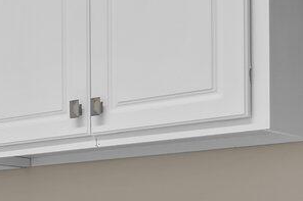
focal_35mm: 97
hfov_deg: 17.1
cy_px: 261
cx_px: -251
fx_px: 816
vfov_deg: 13.6
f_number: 8
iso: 400
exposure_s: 1/2
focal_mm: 14
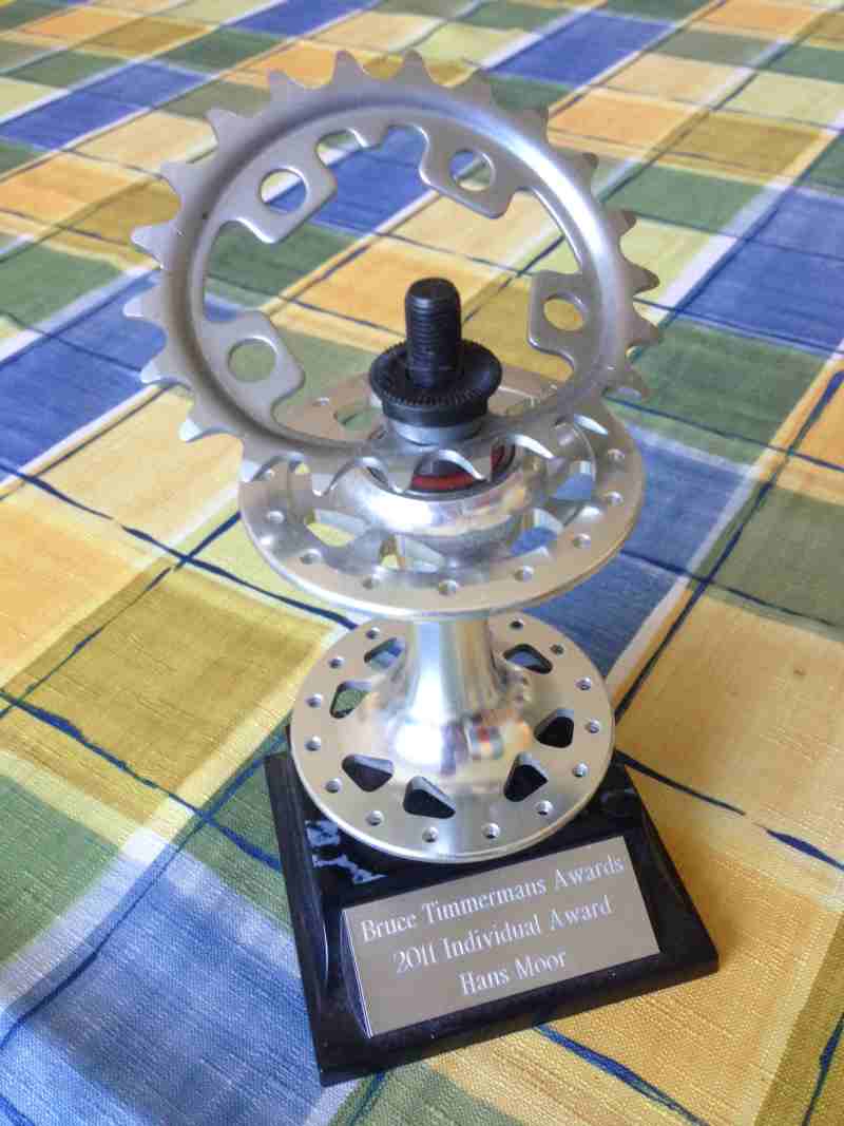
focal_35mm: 33
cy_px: 563
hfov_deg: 42.9
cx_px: 422
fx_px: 1073
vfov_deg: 55.4
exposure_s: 1/20
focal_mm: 4.12
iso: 80
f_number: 2.4
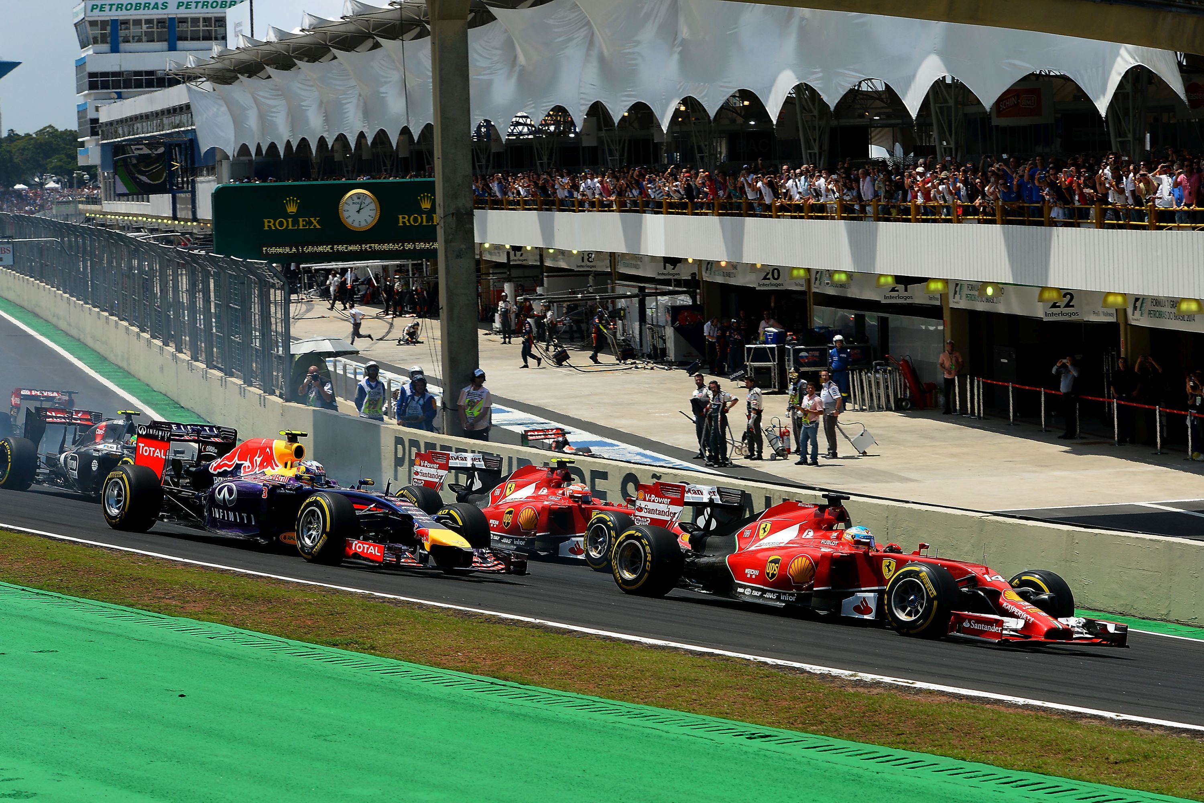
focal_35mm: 100
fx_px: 3344
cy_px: 402
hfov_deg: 20.4
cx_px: 602
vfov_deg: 13.7
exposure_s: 1/1250
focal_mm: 100
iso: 400
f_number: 9
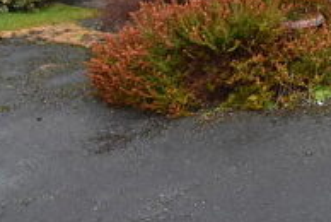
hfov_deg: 32.3
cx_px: 367
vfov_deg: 22.3
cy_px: -73
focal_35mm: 54
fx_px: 497
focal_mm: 10
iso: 800
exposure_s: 1/100
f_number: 5
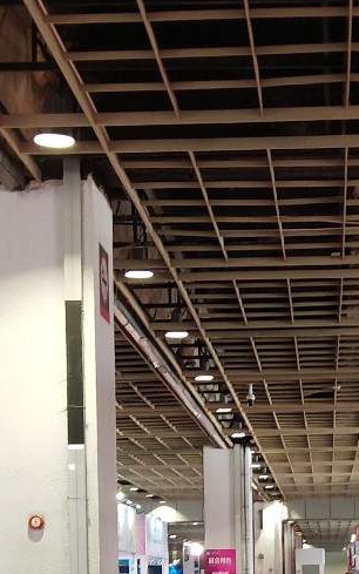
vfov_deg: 19.3
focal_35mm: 104
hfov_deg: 12.5
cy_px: 607
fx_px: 1627
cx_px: 323
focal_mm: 3.95
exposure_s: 1/50
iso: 131
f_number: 1.8
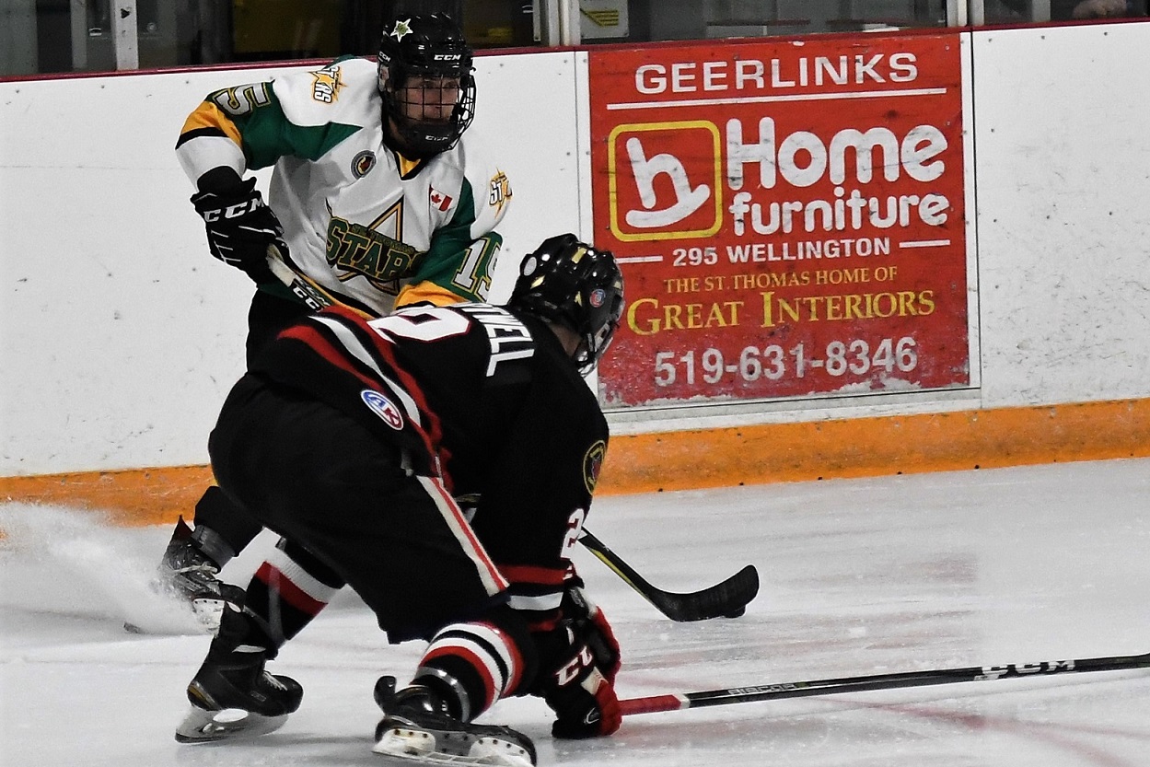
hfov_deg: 17.5
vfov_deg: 11.7
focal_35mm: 117
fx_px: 3738
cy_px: 384
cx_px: 575
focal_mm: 78
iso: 2200
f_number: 2.8
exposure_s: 1/1000
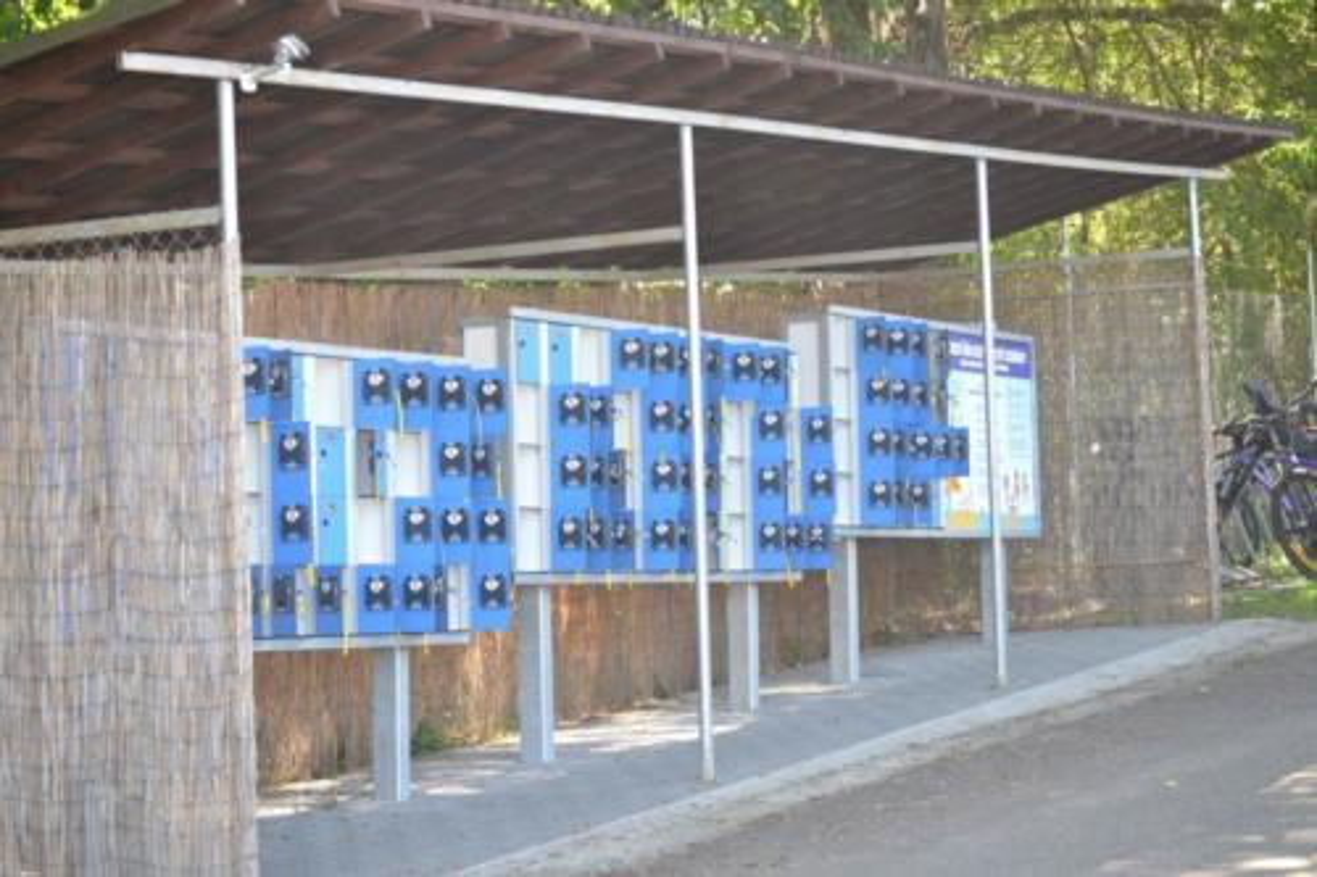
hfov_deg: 24.6
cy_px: 438
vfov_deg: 16.5
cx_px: 658
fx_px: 3017
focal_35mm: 82
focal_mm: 55
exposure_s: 1/100
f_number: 5
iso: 400
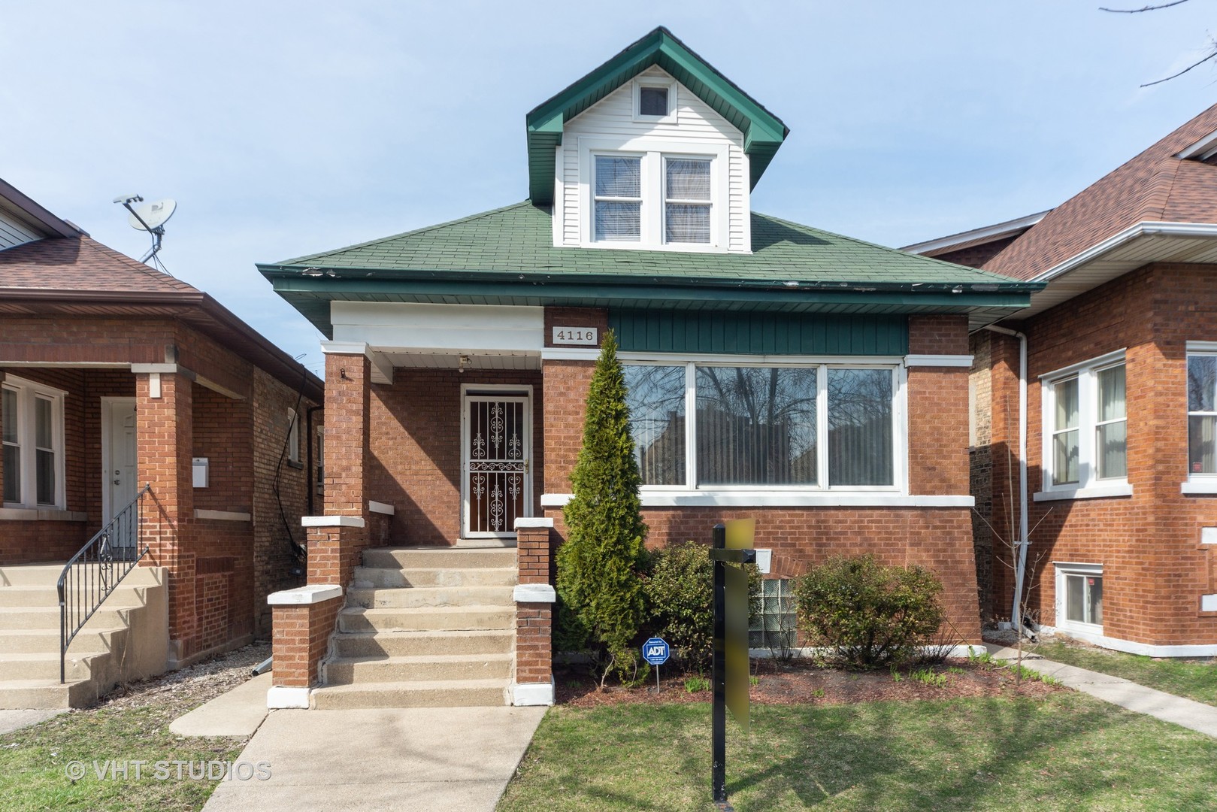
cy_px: 406
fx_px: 710
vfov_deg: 59.5
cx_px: 608
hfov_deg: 81.2
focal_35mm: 21
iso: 320
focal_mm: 21
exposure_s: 1/500
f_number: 8
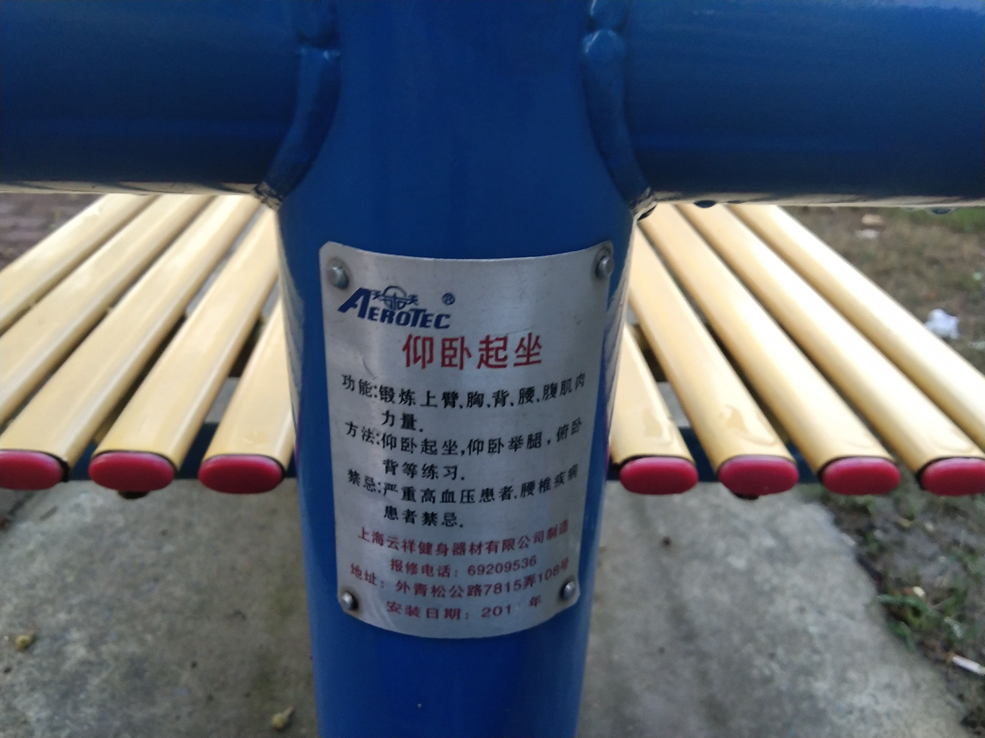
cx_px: 492
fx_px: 882
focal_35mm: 31
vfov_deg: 45.4
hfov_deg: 58.4
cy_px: 369
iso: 320
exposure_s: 1/33.3
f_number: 2.2
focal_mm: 3.69
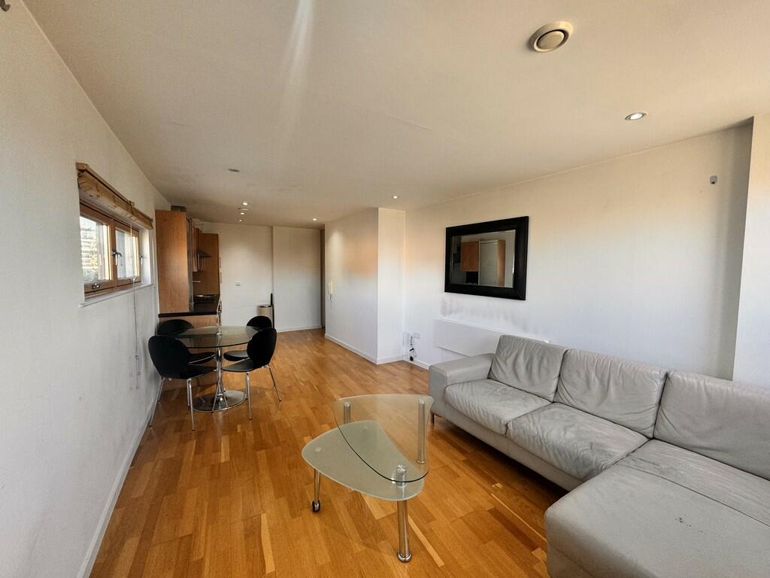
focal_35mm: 14
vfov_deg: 85.7
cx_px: 385
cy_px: 289
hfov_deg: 102.1
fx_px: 311
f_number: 2.2
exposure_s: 1/100
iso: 125
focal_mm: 2.22
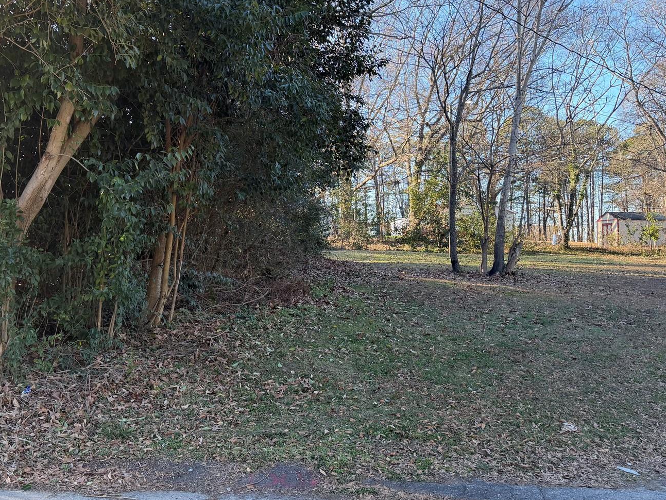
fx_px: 731
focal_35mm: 38
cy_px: 235
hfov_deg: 48.7
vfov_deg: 37.7
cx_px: 271
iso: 100
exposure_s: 1/524
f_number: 1.78
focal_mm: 6.76
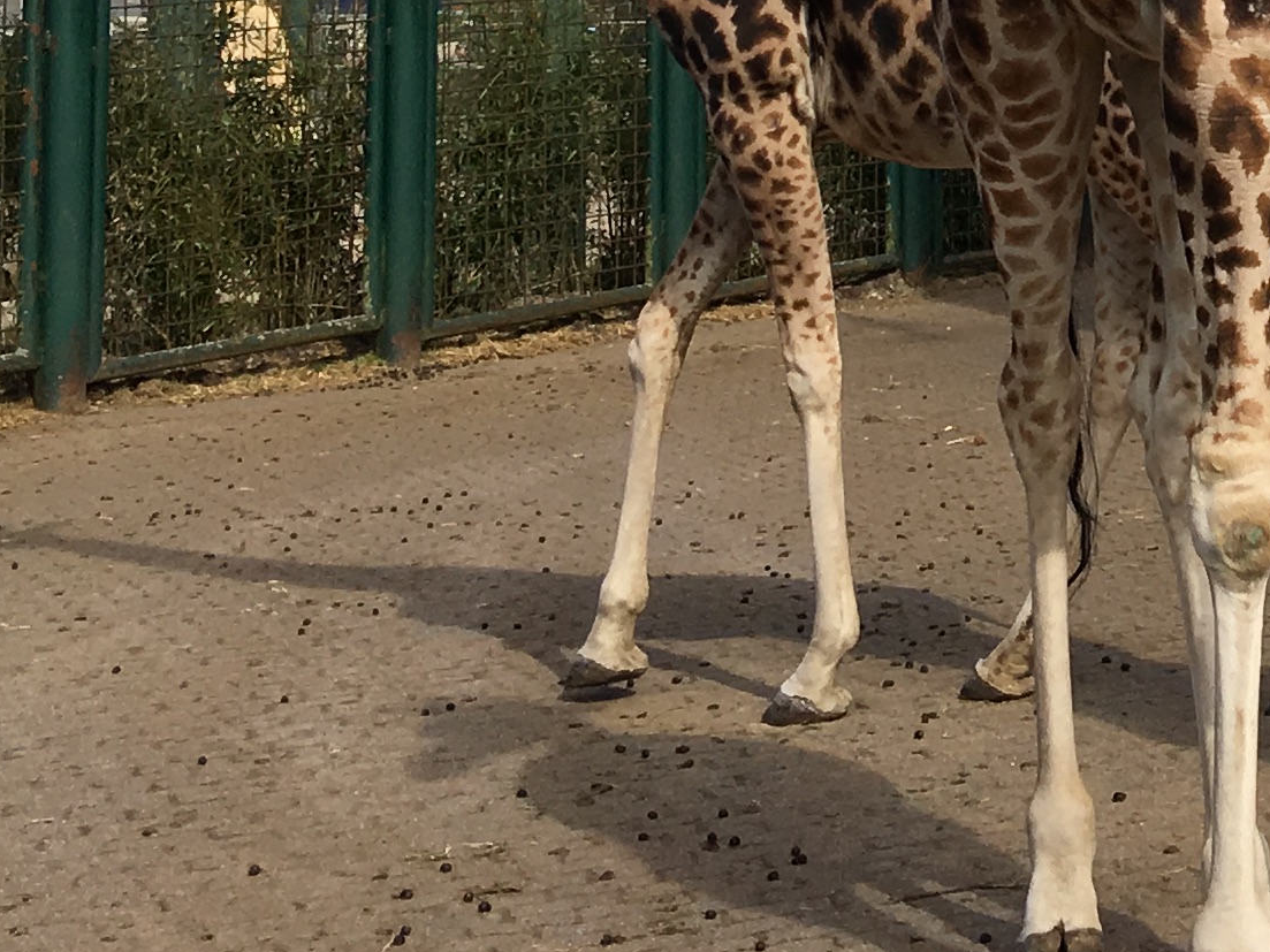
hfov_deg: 17.2
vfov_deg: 13.1
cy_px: -526
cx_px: 1737
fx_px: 3889
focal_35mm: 106
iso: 25
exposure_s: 1/1241
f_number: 2.2
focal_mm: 4.15
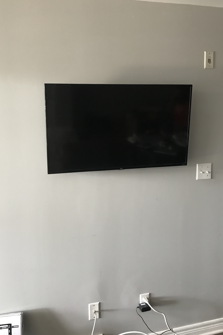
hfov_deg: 42.3
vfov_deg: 60.2
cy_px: 158
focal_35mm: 31
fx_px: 288
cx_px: 98
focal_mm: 3.99
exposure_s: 1/15
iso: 64
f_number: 1.8
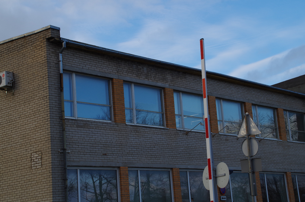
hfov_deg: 28.1
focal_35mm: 72
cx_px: 152
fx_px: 609
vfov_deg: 18.8
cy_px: 101
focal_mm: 48
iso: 250
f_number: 11
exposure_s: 1/160
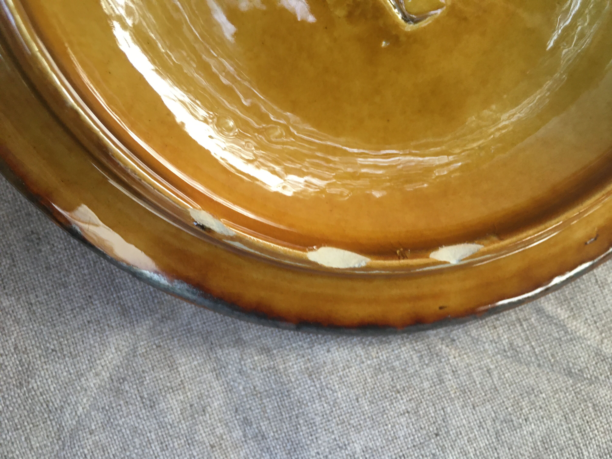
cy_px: 230
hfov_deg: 61.7
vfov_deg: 48.2
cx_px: 306
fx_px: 513
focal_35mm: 29
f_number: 2.2
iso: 125
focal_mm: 4.15
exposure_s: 1/33
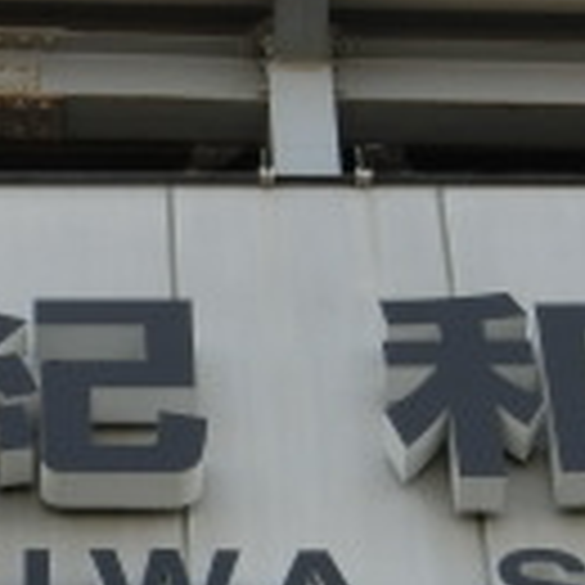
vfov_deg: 7.7
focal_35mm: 226
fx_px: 4321
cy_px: 432
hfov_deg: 7.7
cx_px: 40
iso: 80
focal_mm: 9.3
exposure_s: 1/320
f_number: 4.7
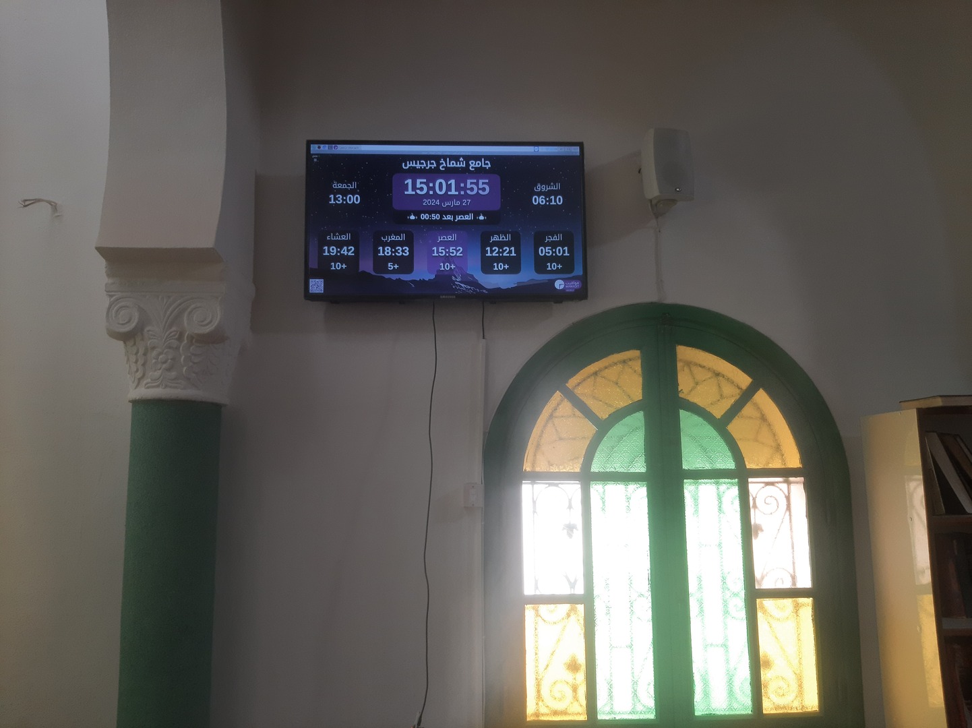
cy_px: 364
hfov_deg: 67.3
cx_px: 486
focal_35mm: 26
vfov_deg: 53.0
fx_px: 730
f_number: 1.7
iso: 50
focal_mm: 3.93
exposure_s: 1/50
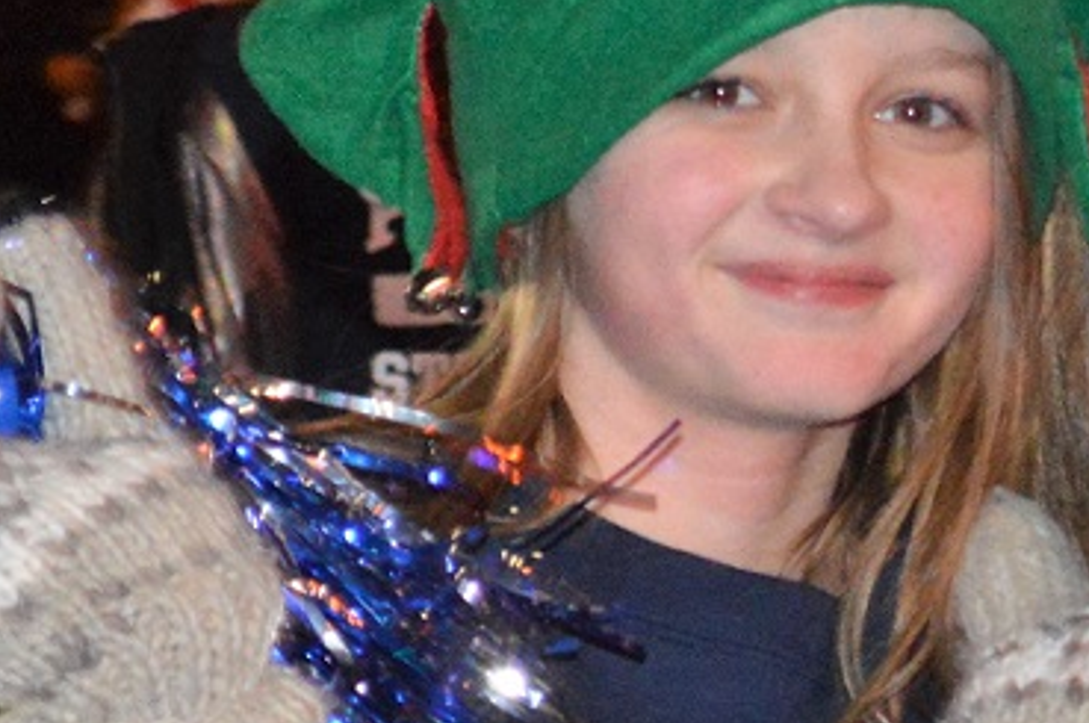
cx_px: 1172
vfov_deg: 6.1
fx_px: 6767
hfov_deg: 9.1
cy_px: 636
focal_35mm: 224
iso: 3200
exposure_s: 1/60
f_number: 5.6
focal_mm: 48
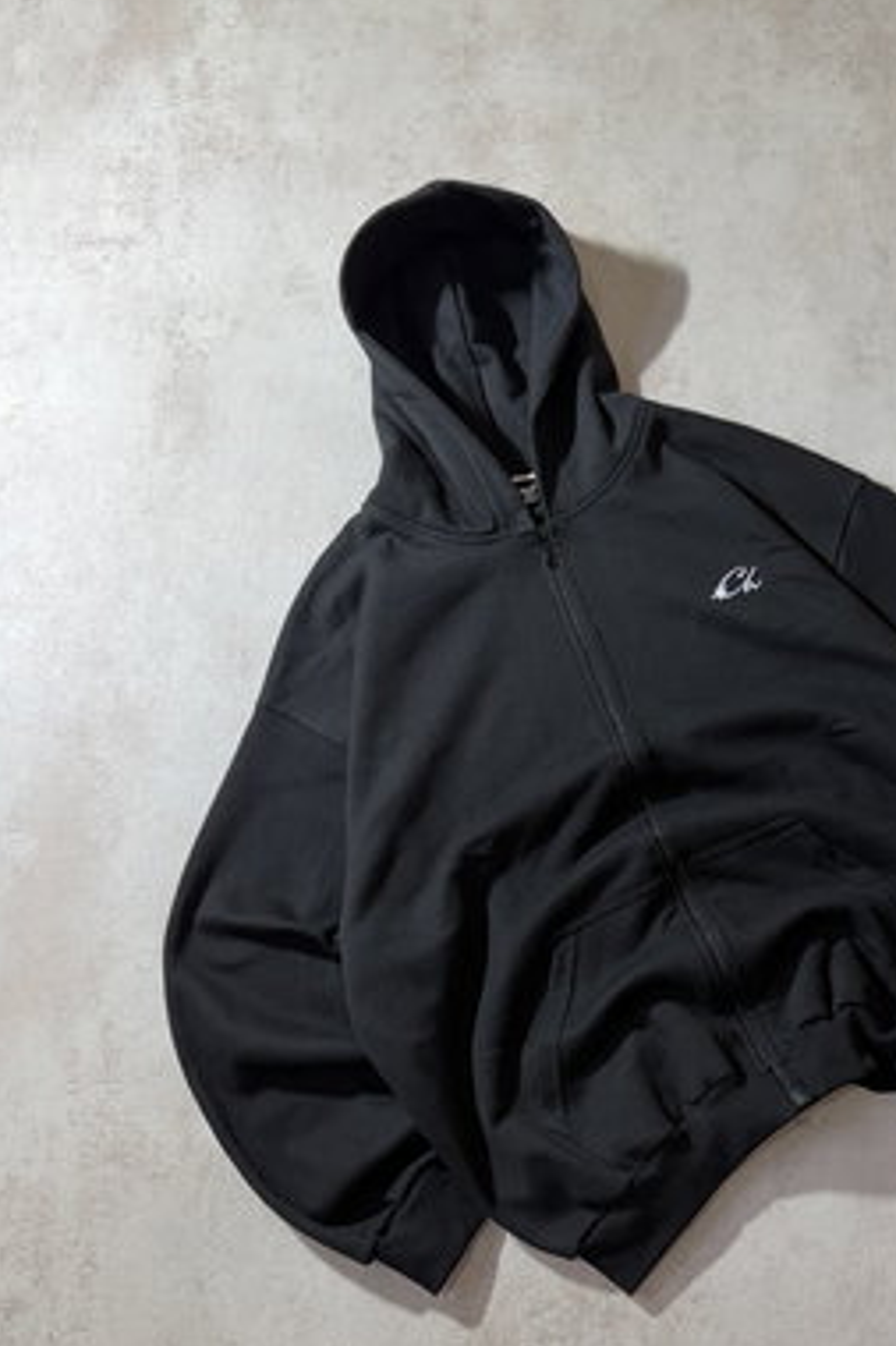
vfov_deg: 54.2
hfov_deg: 36.8
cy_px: 774
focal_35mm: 35
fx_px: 1308
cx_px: 691
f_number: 1.78
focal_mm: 6.76
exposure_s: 1/100
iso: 64
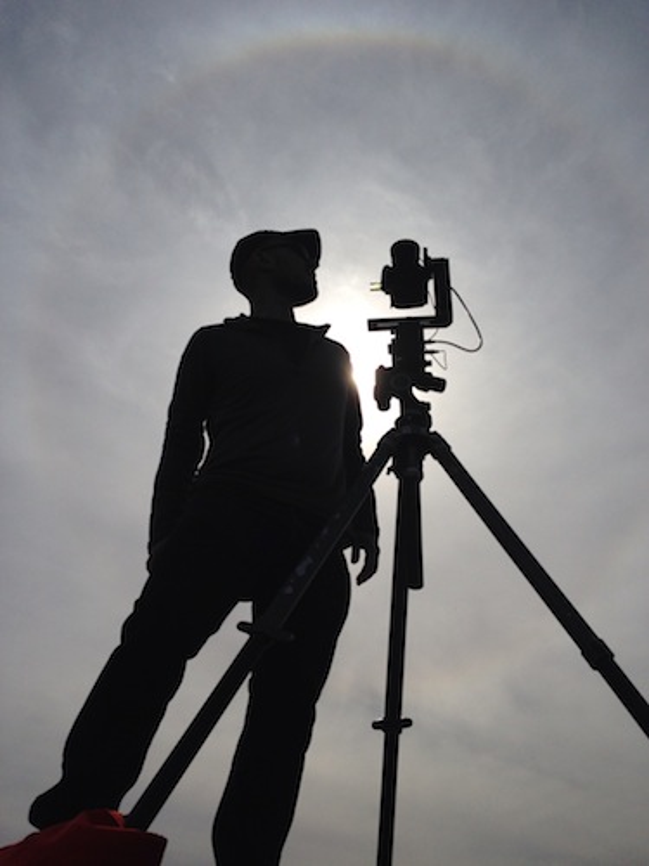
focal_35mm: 33
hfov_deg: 42.9
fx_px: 825
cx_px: 324
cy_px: 433
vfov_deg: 55.4
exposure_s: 1/13699
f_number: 2.4
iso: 50
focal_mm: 4.12
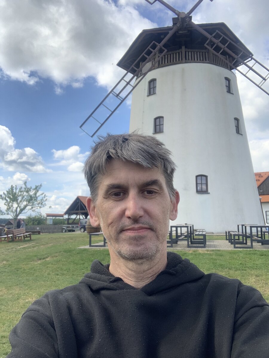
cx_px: 134
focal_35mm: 32
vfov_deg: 56.8
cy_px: 179
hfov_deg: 44.2
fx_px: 332
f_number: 2.2
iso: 16
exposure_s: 1/367
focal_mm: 2.87
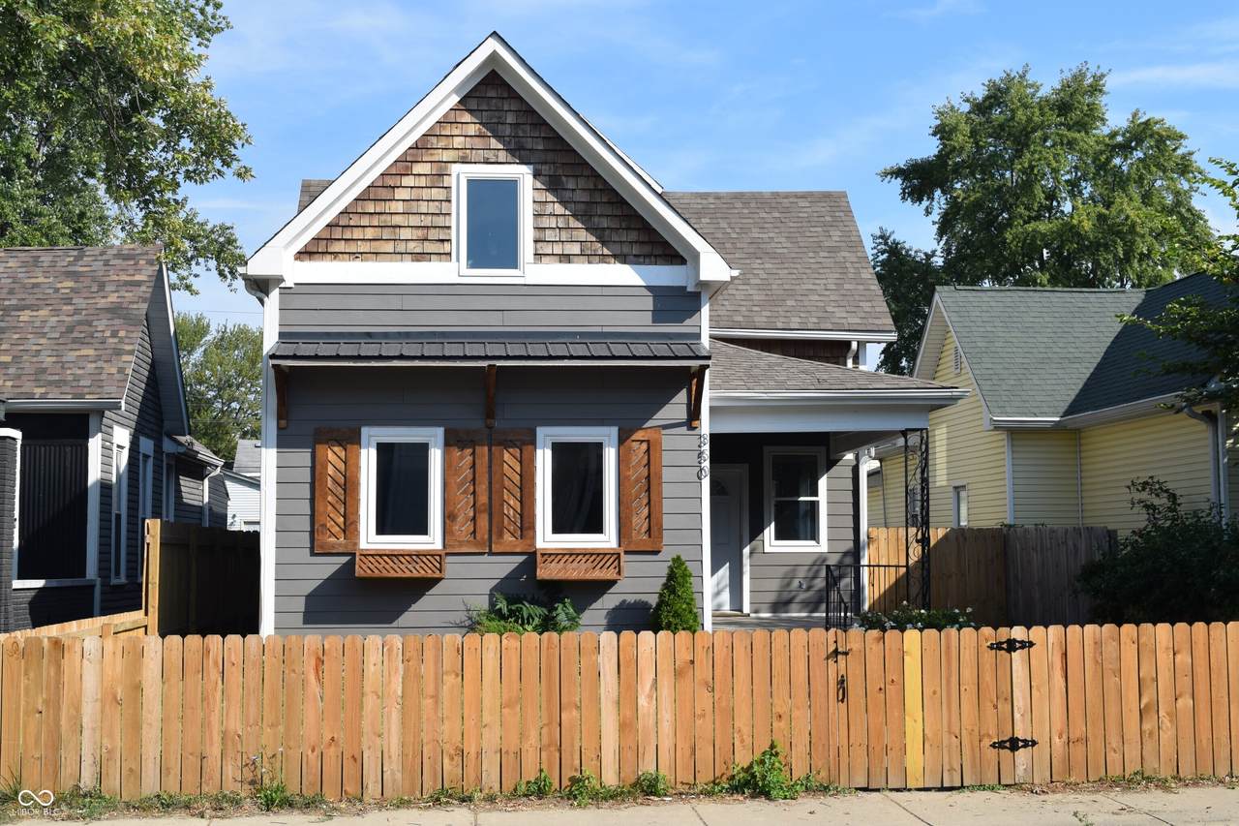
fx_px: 1548
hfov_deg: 43.6
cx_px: 620
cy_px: 413
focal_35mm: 45
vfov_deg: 29.9
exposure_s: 1/320
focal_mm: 30
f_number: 9
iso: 200
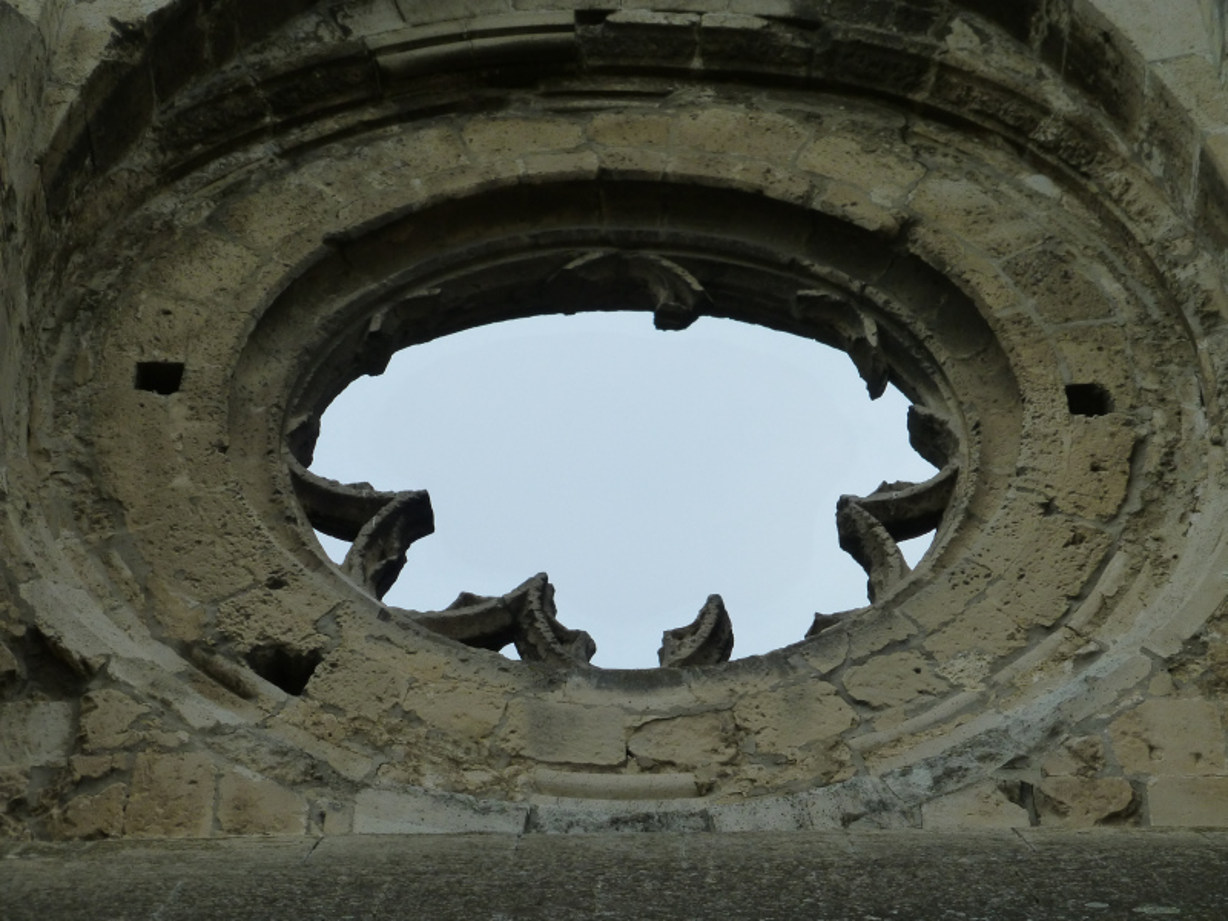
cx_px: 614
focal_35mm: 91
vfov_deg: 16.2
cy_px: 460
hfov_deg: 21.5
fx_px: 3228
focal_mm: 15.1
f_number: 5.2
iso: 160
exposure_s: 1/500
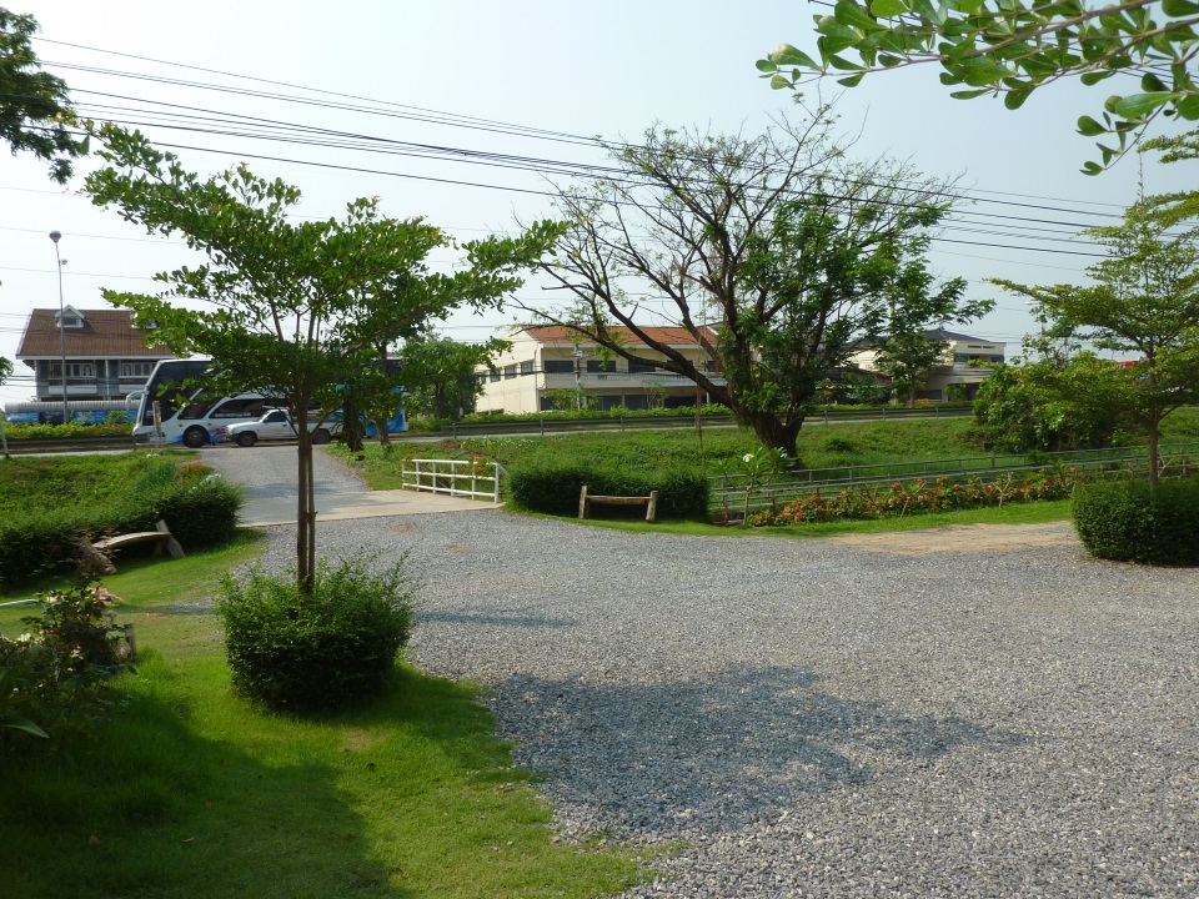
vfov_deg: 54.9
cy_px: 450
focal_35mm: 25
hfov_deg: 69.4
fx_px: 866
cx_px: 600
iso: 100
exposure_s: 1/500
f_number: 5
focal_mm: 4.1
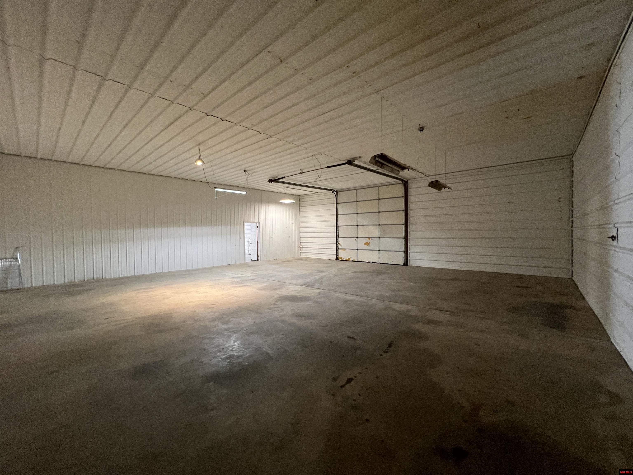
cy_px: 238
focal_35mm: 13
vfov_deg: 89.9
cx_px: 316
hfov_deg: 106.2
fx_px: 238
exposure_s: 1/60
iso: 320
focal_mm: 1.57
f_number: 1.8
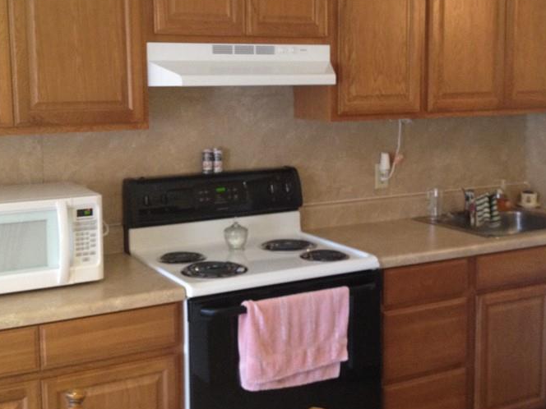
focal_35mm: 54
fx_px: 852
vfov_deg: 27.0
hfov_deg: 35.5
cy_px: 159
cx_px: 280
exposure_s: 1/20
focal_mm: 4.28
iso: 250
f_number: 2.4
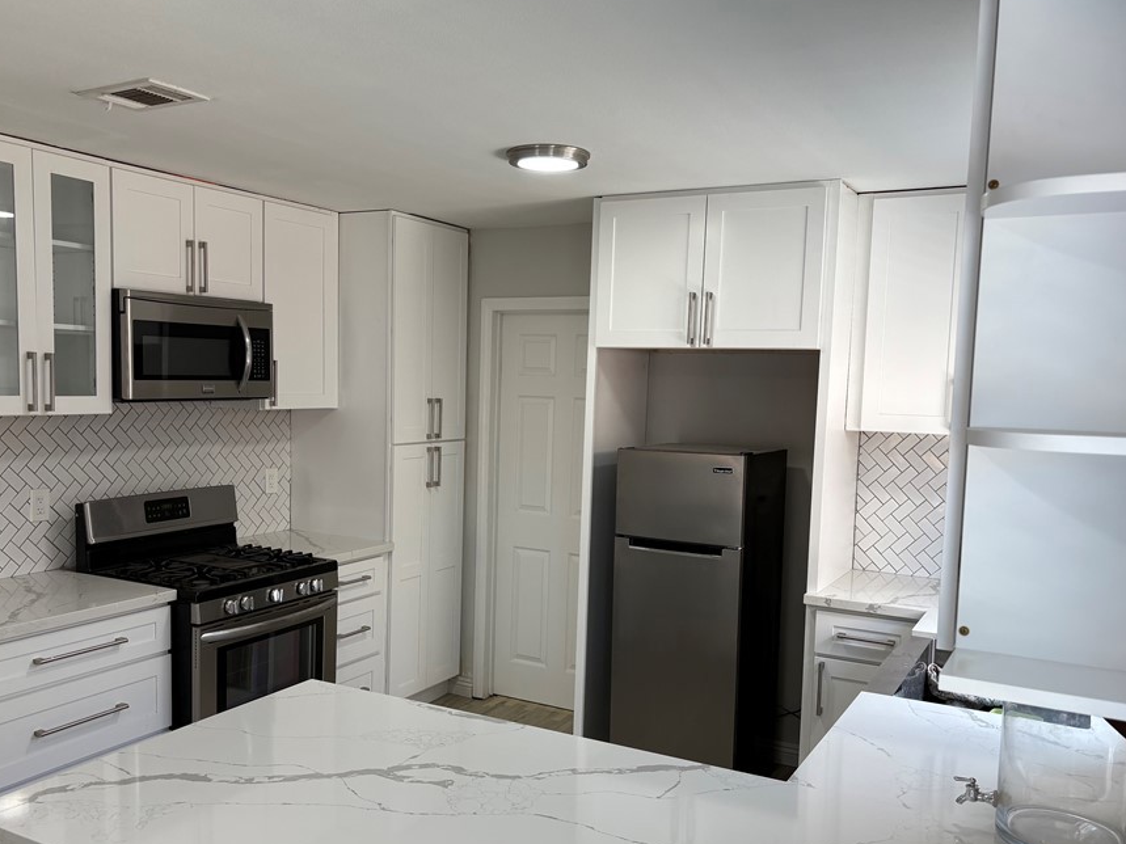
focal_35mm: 31
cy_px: 463
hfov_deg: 58.3
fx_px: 1008
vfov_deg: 45.4
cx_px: 530
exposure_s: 1/122
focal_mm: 5.96
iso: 64
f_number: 1.6
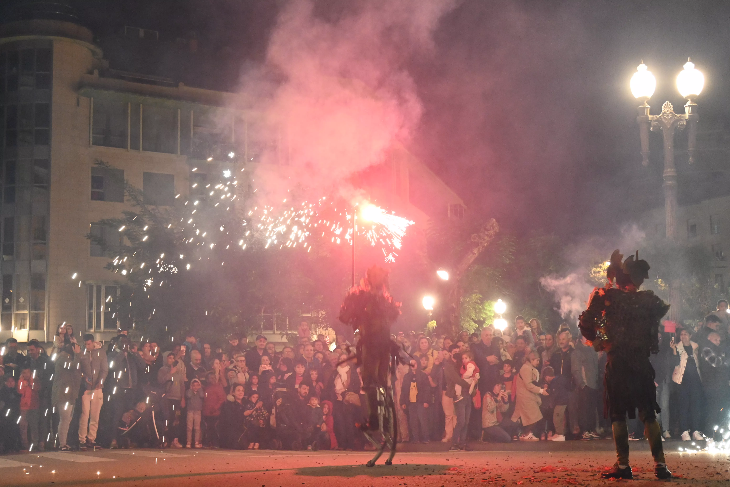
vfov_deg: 27.7
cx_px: 365
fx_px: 988
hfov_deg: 40.5
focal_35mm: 49
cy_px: 244
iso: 3200
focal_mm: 32.5
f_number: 5
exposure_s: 1/50
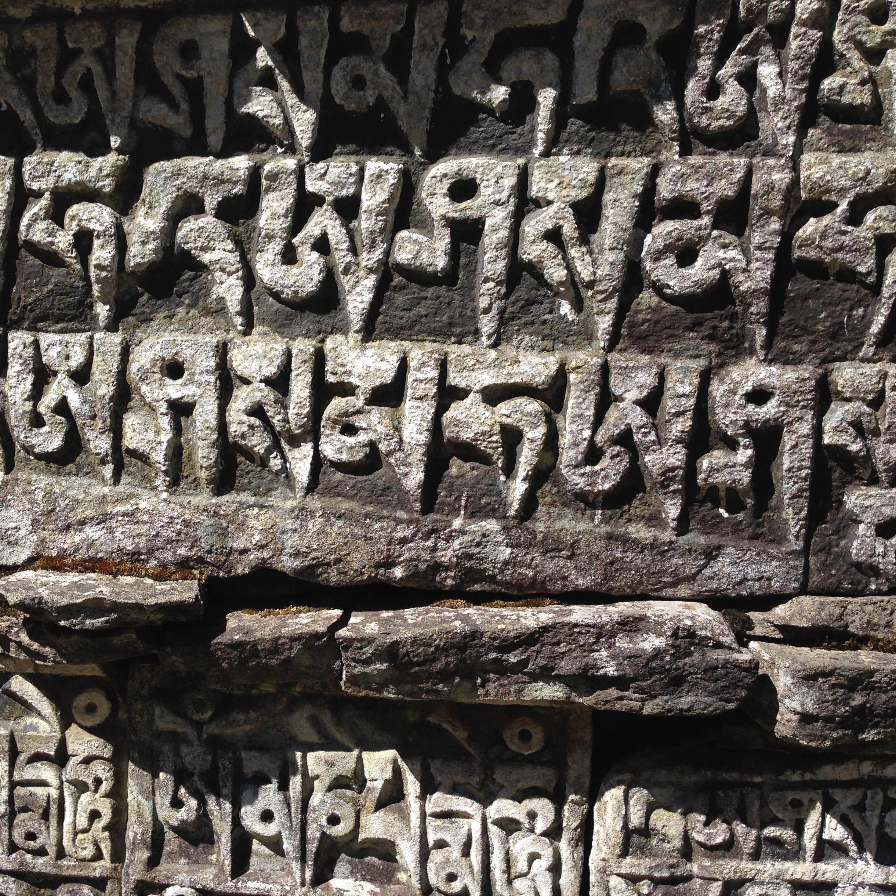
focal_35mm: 39
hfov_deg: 42.5
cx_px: 333
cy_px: 448
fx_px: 1142
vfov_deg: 42.8
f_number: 2.4
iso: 50
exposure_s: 1/1004
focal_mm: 4.12
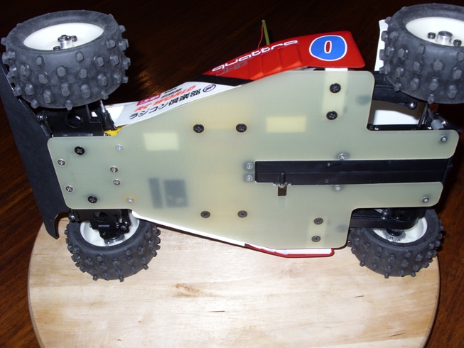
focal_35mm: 38
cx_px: 232
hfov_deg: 49.0
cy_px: 174
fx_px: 509
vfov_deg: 37.7
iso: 50
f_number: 4.9
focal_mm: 6.3
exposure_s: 1/30
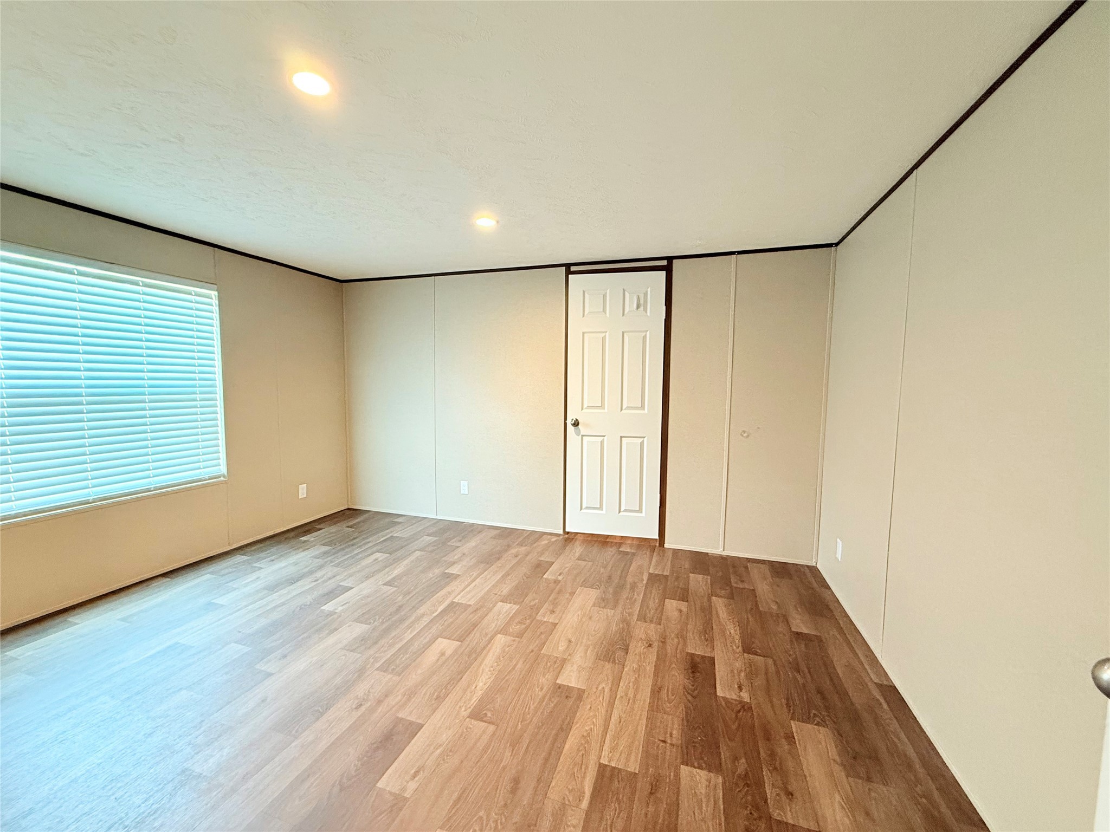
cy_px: 416
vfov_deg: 85.7
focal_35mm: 14
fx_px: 449
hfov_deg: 102.1
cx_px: 555
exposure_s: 1/60
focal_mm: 2.22
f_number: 2.2
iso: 320
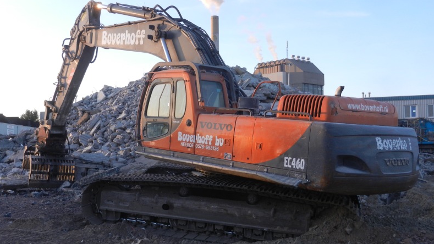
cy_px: 123
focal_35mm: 42
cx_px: 215
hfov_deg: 48.4
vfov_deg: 28.4
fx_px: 483
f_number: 4
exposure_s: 1/200
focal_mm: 6.9
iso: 160
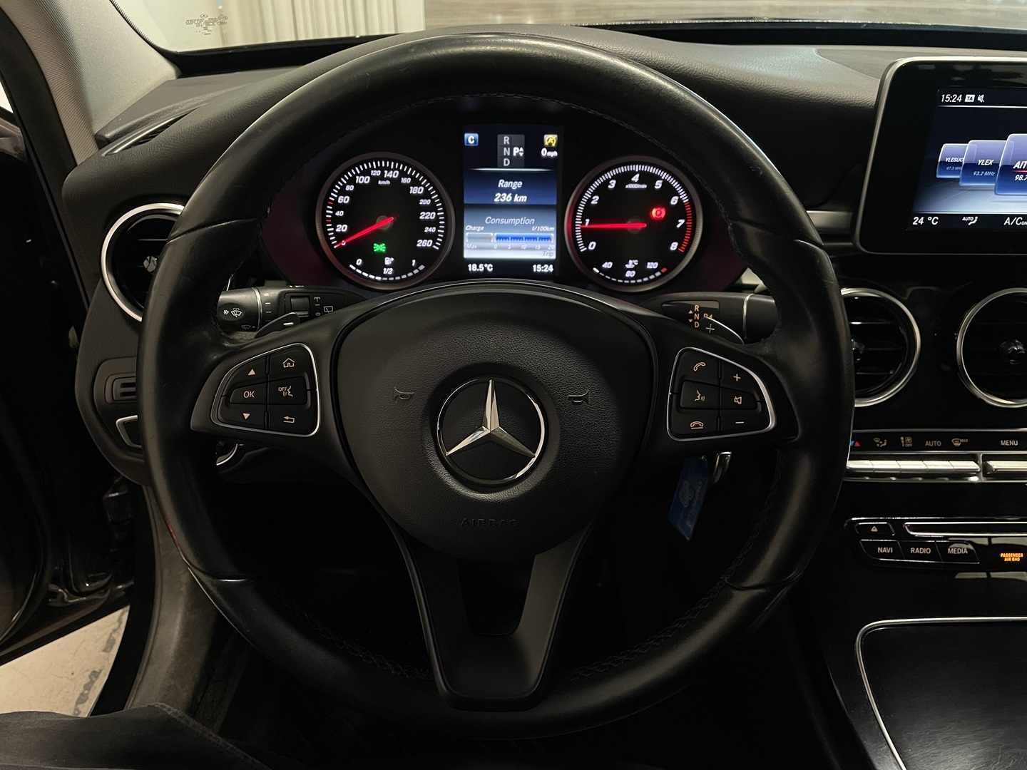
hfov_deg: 67.3
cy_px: 385
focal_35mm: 26
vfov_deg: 53.1
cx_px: 514
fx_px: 771
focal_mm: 4.2
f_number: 1.6
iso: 500
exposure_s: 1/54
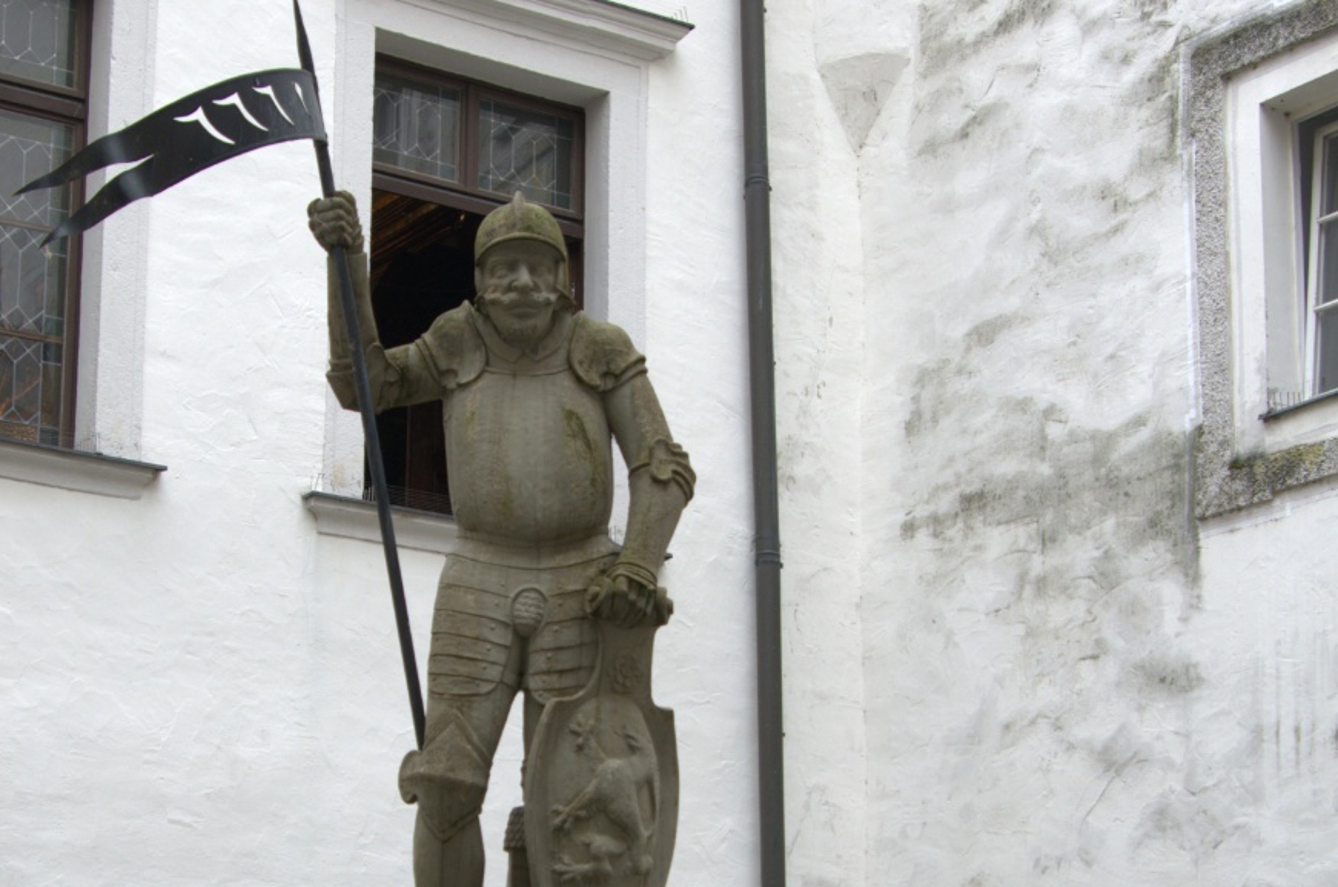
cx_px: 515
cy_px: 629
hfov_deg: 25.4
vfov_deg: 16.9
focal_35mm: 80
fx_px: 2964
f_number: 5
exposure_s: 1/100
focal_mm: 29
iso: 100
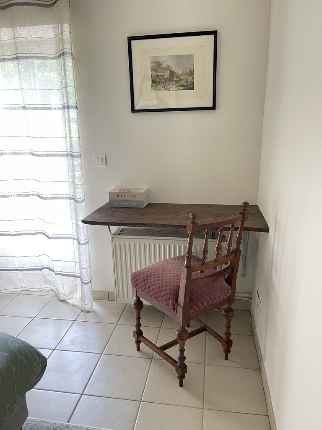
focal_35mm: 25
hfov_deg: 54.9
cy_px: 215
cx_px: 161
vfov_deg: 69.4
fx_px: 310
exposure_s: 1/50
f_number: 1.6
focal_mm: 5.1
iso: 400
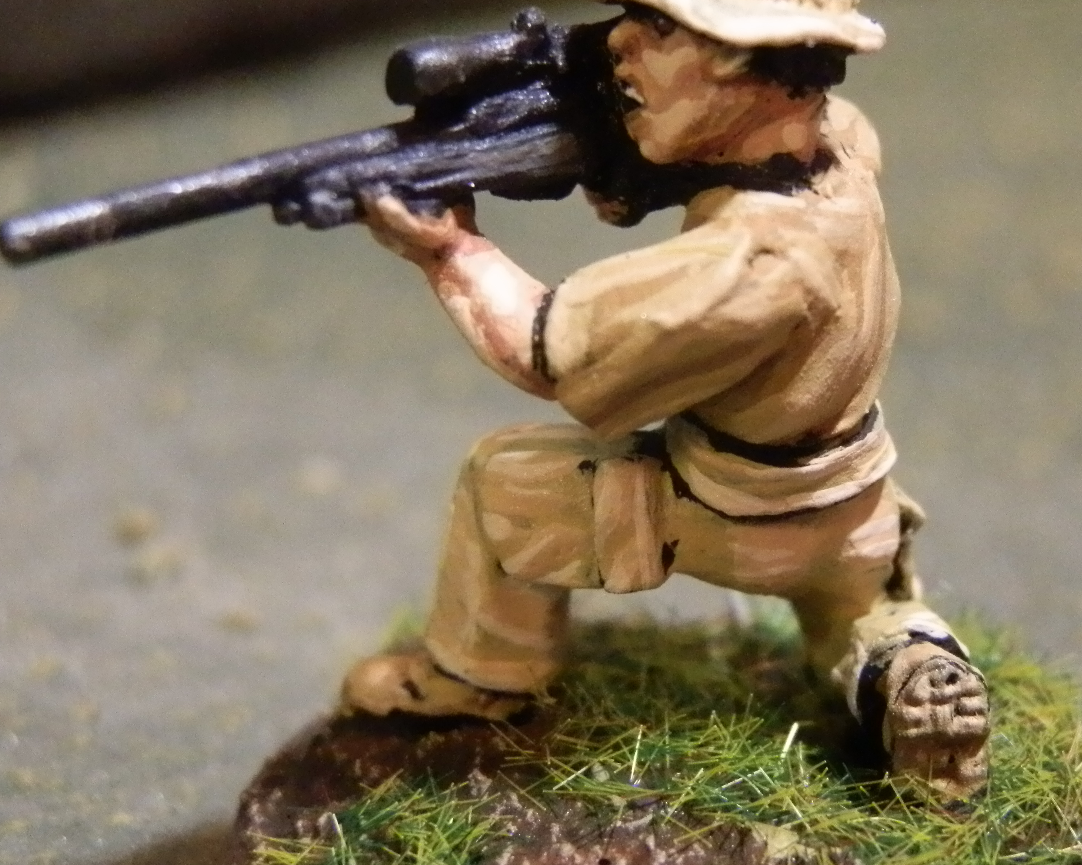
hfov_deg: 22.4
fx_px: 2722
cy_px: 389
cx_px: 716
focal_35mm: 85
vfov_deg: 18.1
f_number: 3.7
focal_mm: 10.99
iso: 800
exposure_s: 1/50
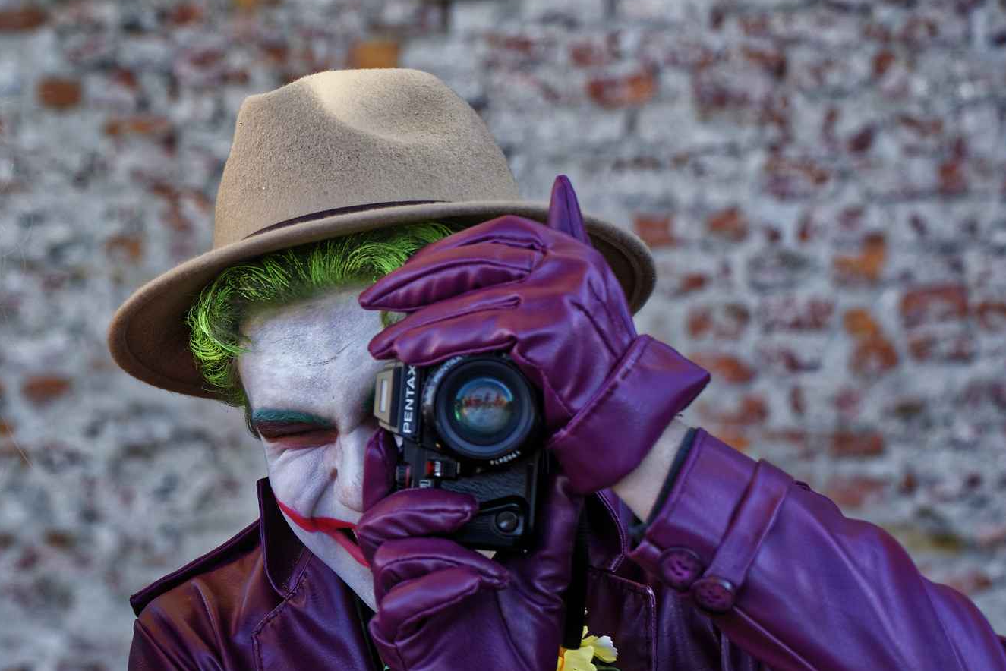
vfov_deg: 8.9
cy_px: 438
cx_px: 106
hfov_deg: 13.2
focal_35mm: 154
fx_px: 4304
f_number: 6.3
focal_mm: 85
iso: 400
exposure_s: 1/160
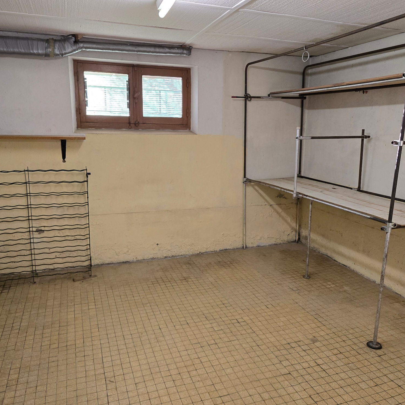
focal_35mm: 28
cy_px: 204
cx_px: 207
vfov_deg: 57.3
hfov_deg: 57.3
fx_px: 371
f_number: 1.7
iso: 400
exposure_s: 1/100
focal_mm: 6.3
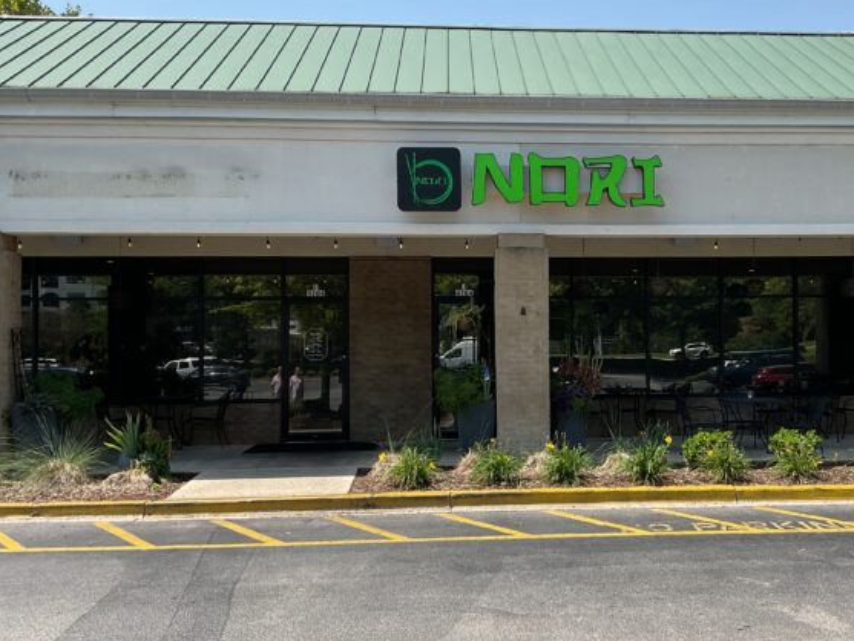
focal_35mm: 40
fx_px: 987
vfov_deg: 36.0
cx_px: 538
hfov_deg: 46.3
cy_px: 334
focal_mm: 3
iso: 16
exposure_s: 1/1250
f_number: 1.8
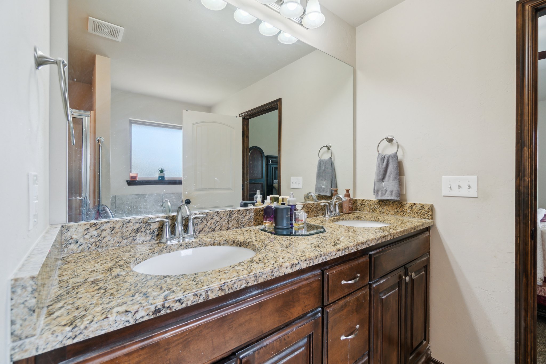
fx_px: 227
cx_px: 273
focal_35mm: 15
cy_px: 182
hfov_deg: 100.4
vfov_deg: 77.3
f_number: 6.3
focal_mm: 10
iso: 200
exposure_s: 1/50
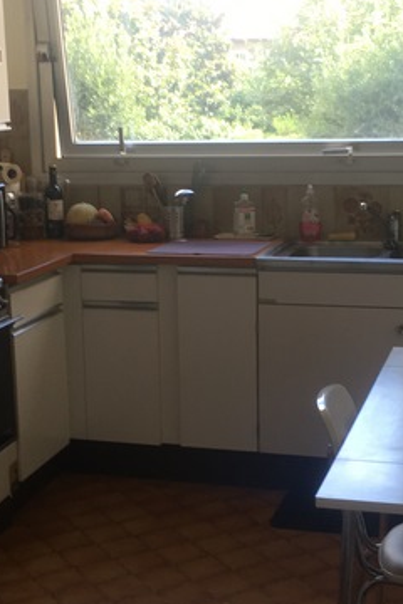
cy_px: 374
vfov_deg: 30.0
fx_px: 1125
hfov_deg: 20.3
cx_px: 185
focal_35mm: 67
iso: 32
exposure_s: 1/100
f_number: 2.2
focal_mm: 4.15
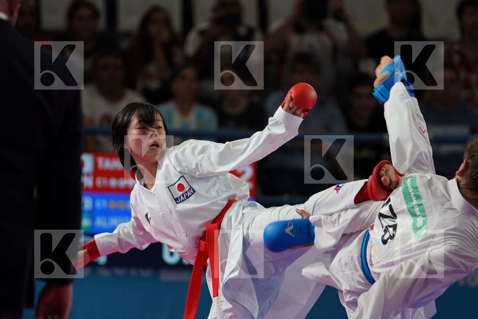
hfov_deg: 7.1
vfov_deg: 4.7
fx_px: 3864
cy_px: 160
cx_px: 239
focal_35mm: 291
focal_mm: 194
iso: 400
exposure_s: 1/500
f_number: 2.8
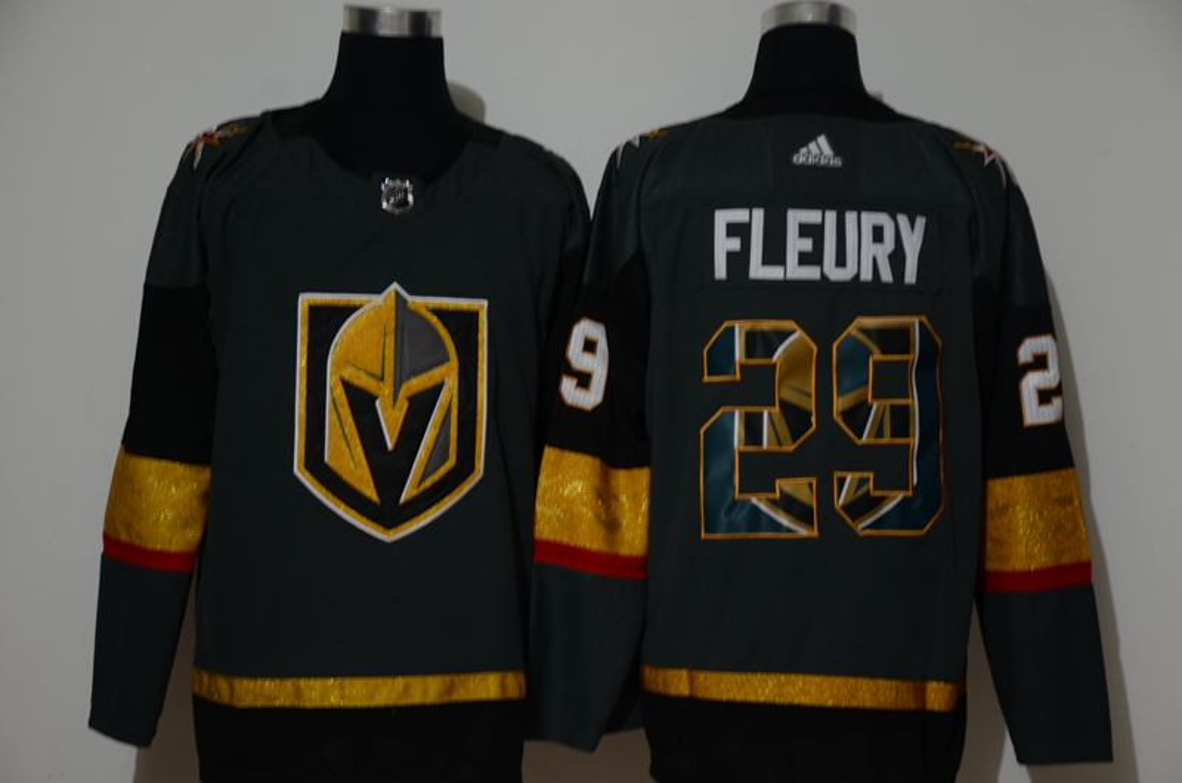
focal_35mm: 75
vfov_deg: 18.1
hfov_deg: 27.0
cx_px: 591
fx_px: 2458
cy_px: 392
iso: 100
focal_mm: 50
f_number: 4.8
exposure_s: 1.3
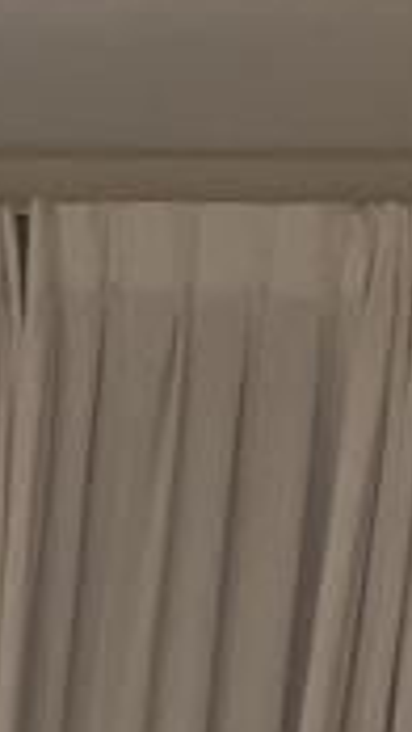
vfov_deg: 12.1
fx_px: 3240
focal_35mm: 167
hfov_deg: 6.6
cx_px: -837
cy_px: 1224
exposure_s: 1/30
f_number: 1.8
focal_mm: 4.25
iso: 400
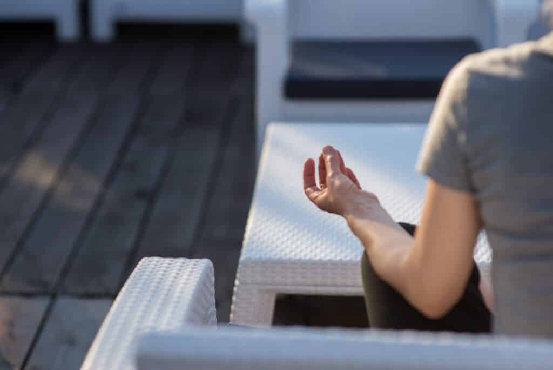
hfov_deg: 23.9
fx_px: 1306
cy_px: 185
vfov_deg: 16.1
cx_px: 276
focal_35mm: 85
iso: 100
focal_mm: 85
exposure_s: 1/1600
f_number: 2.2
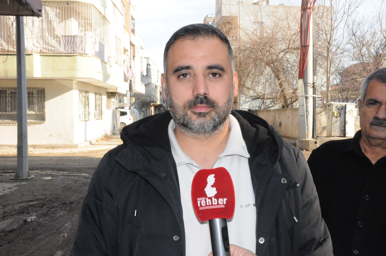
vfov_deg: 29.8
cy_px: 128
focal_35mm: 45
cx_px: 193
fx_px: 482
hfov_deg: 43.7
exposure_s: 1/200
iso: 3200
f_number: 29
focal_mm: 30
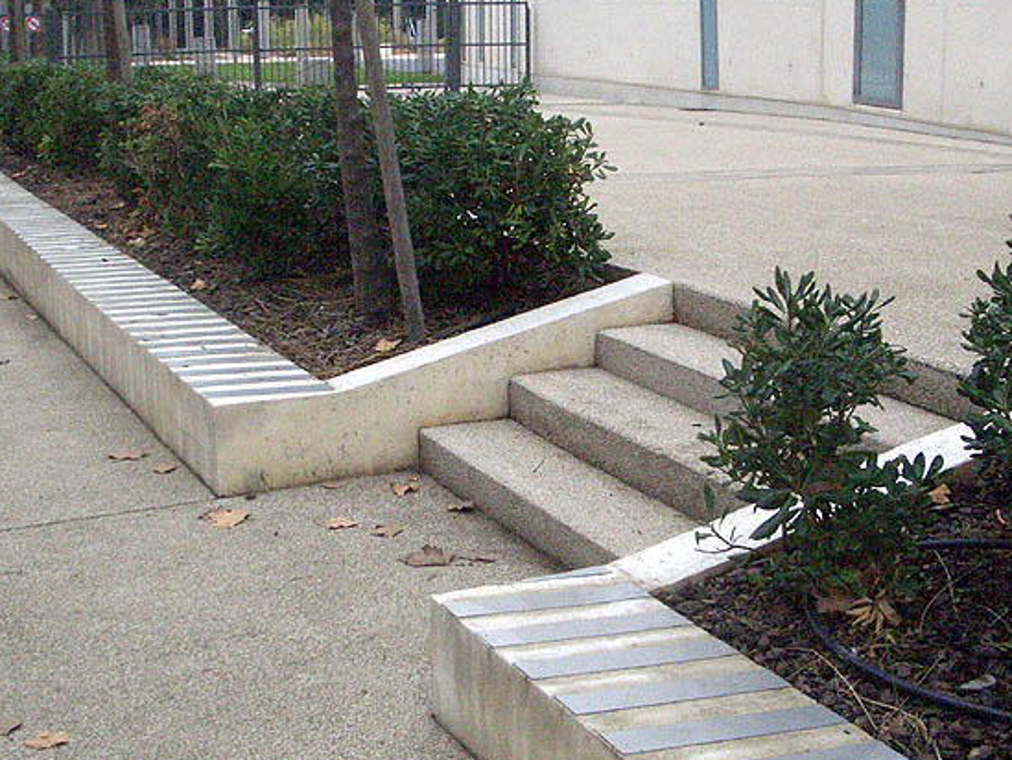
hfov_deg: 37.5
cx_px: 512
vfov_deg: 28.6
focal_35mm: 51
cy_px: 349
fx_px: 1491
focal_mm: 5.8
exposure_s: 1/500
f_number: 4.3
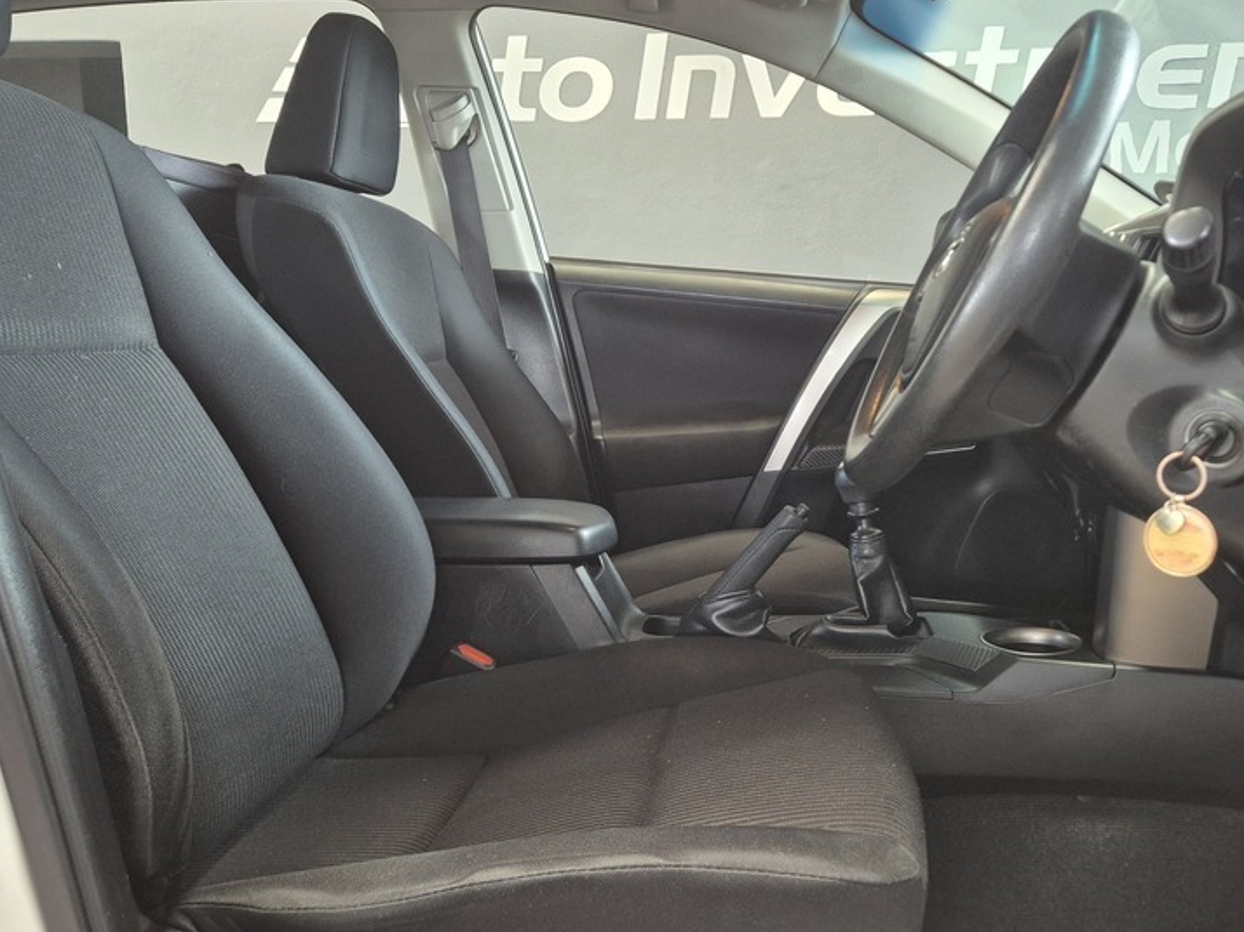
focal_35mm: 33
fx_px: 1186
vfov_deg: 42.9
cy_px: 479
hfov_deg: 55.1
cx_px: 718
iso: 500
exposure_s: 1/100
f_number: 1.8
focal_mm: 5.4
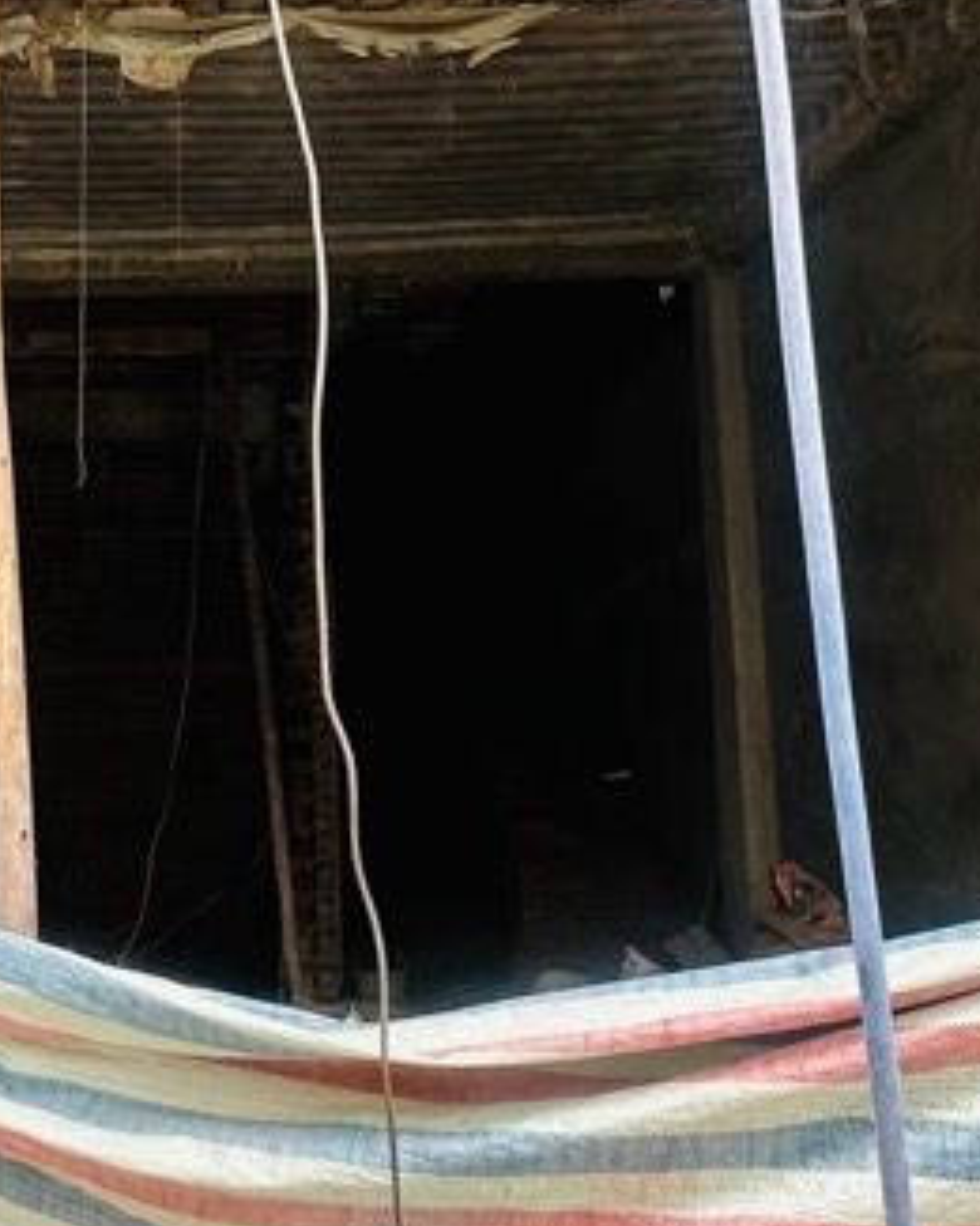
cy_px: 558
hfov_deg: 34.0
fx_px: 1559
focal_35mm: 43
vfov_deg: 42.9
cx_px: 222
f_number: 2.2
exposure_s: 1/99
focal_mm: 2.22
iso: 125
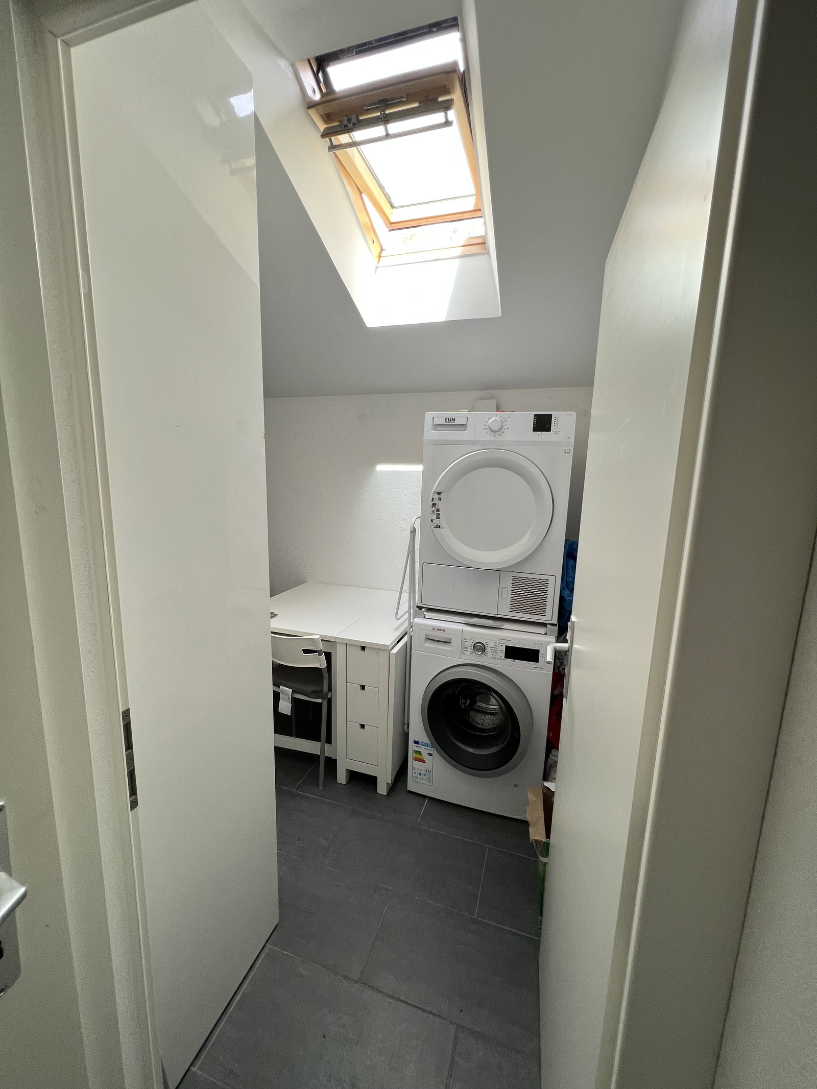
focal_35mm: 13
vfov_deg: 106.2
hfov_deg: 89.9
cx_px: 408
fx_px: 409
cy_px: 544
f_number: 1.8
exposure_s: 1/99
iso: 80
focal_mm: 1.57
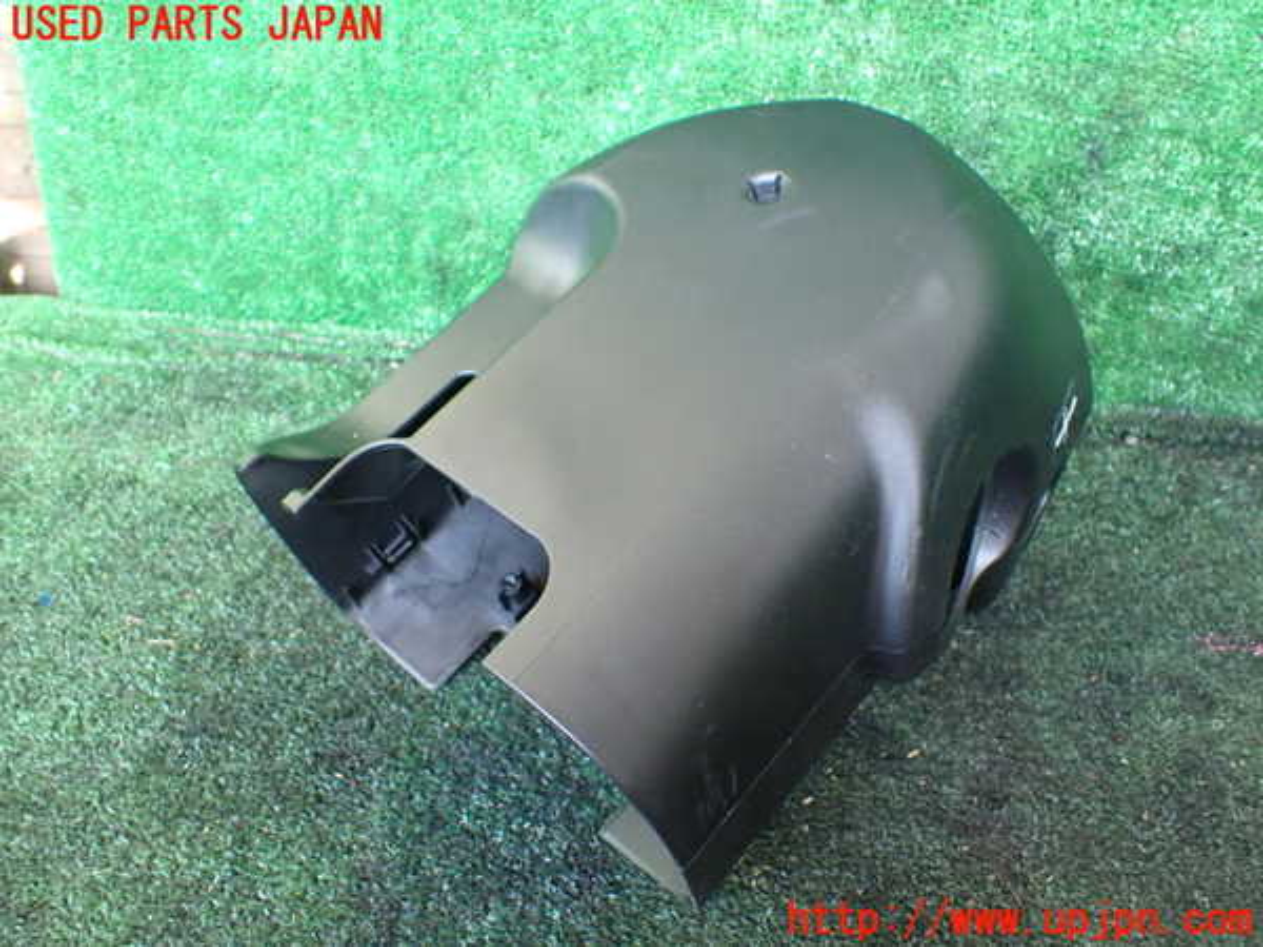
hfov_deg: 60.0
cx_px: 632
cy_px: 474
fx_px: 1095
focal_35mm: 30
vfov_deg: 46.8
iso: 800
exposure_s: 1/125
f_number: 2.3
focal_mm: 5.4
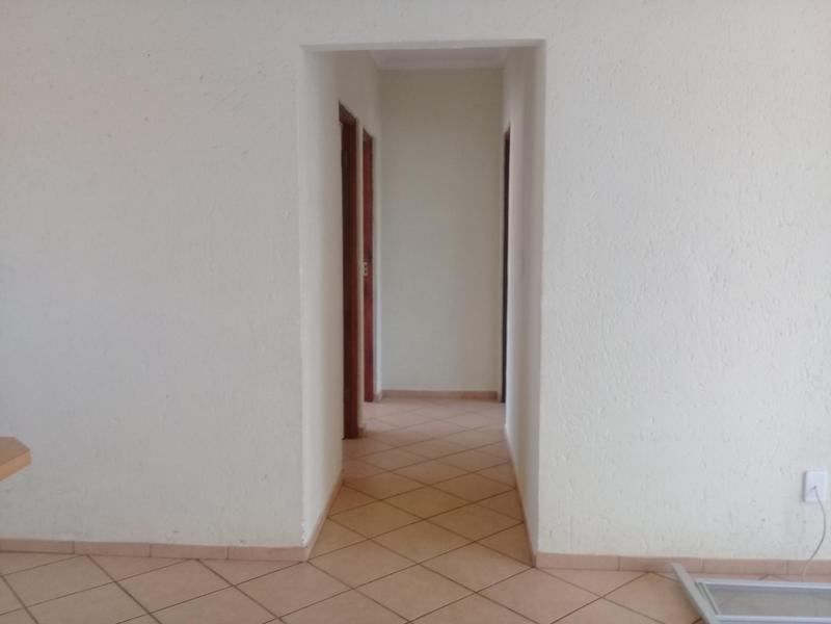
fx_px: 744
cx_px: 416
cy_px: 312
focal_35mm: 31
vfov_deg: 45.4
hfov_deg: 58.4
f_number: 2.2
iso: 64
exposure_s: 1/50
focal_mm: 3.3
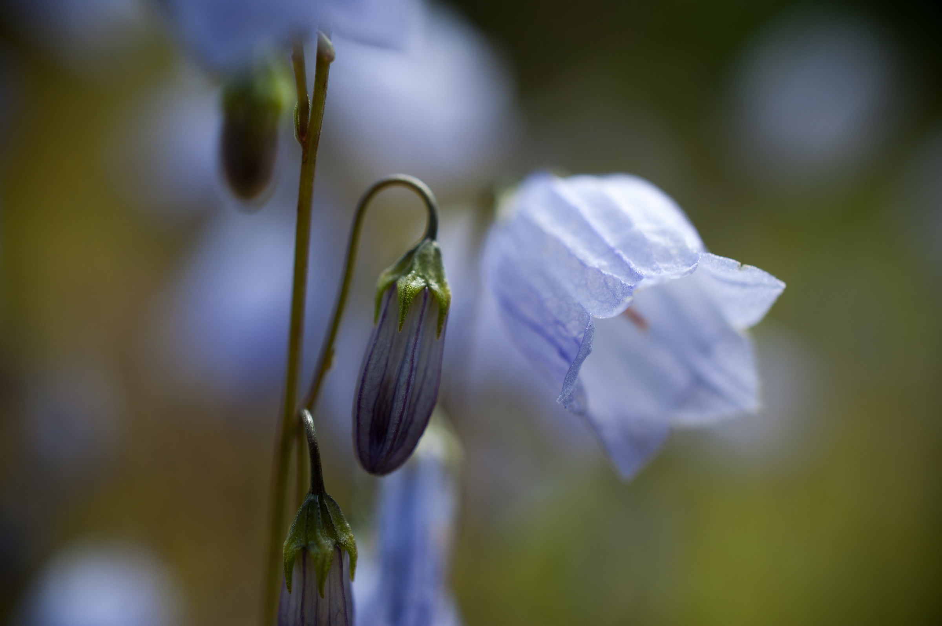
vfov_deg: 33.3
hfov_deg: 48.5
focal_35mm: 40
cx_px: 471
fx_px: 1046
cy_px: 313
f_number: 8
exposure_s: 1/320
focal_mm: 40
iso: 200
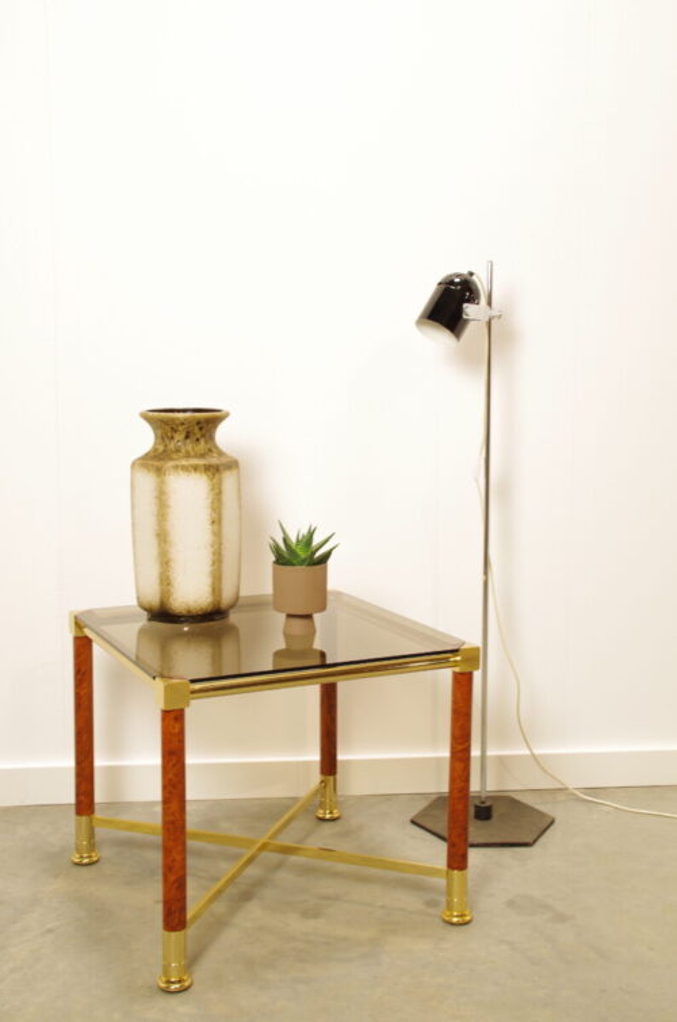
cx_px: 338
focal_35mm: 42
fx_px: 1190
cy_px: 511
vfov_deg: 46.5
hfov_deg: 31.8
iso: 100
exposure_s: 1/1.67
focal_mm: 28
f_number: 10
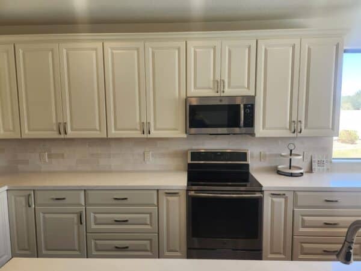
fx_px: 240
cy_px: 136
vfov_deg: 58.9
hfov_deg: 73.9
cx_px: 180
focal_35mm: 23
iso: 100
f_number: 1.8
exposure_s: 1/180
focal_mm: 6.4
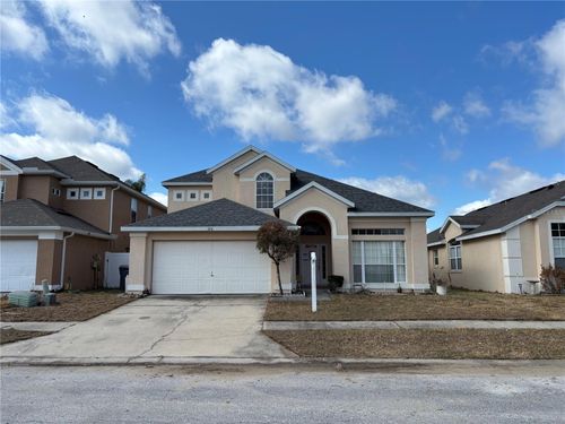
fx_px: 424
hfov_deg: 67.3
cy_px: 212
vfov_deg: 53.1
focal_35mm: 26
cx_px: 282
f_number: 1.6
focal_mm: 5.96
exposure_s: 1/3788
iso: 50
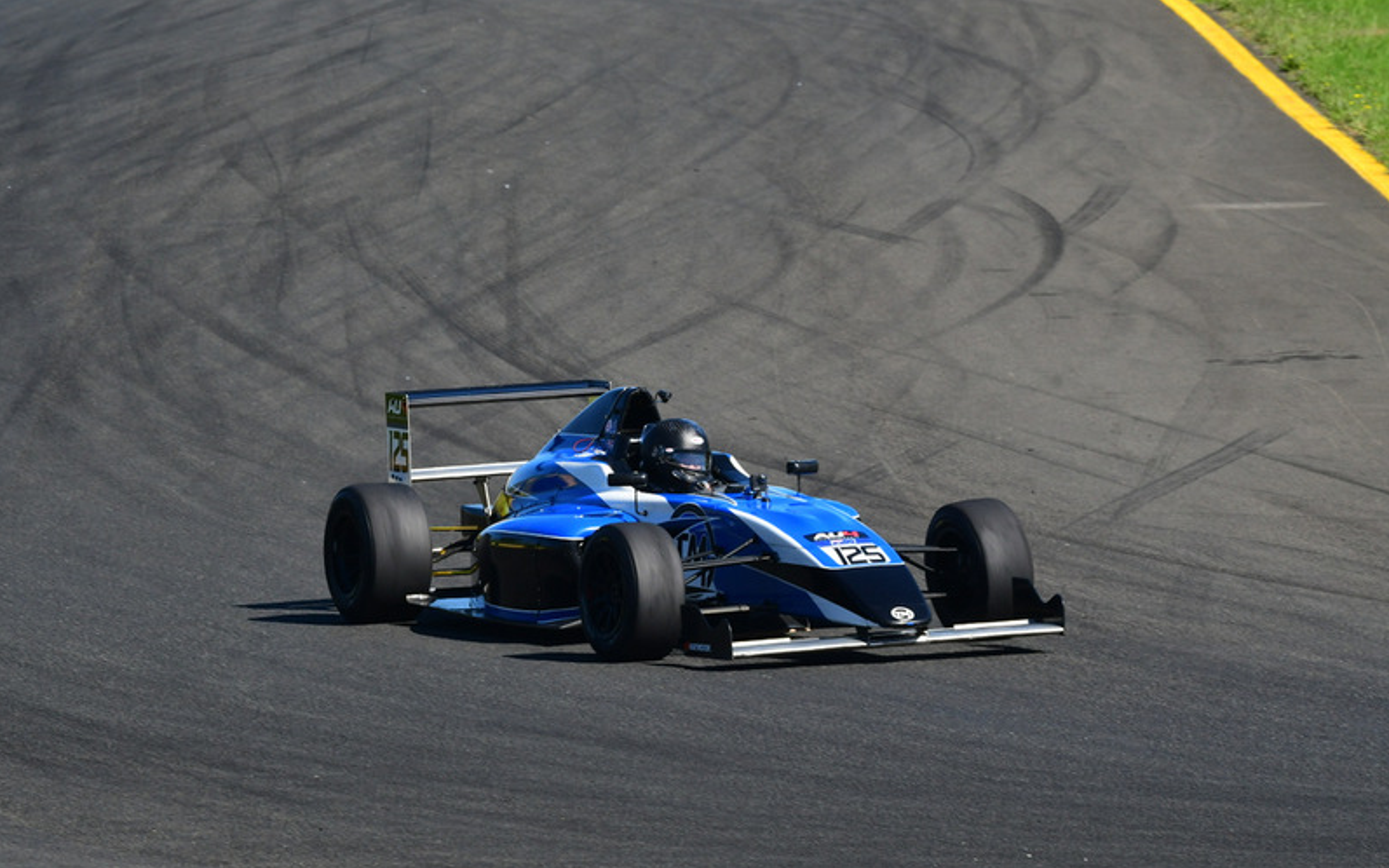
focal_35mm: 399
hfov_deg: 5.3
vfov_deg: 3.3
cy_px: 408
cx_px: 694
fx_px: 15103
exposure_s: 1/640
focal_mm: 260
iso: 500
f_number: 11
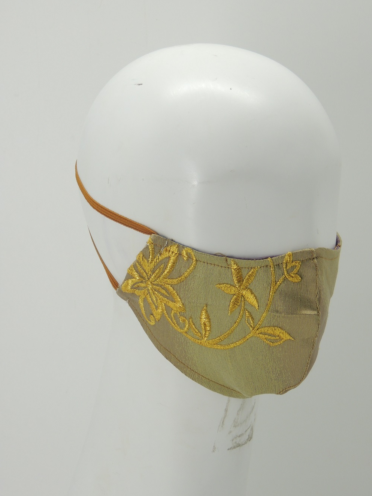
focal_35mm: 146
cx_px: 186
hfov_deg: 10.2
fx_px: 2092
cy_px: 249
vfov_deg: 13.5
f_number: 4.4
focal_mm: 25.8
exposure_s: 1/125
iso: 180
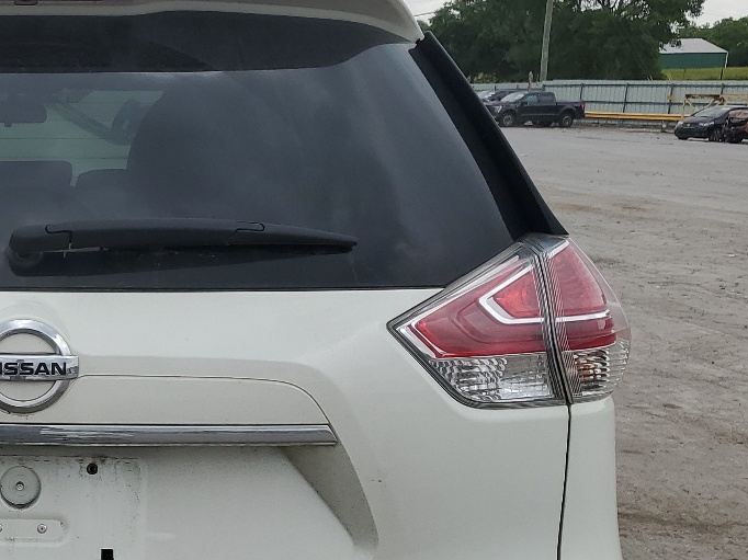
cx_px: -53
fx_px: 1318
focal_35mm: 61
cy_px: 430
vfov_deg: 23.7
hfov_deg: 29.0
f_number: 1.5
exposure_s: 1/2000
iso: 50
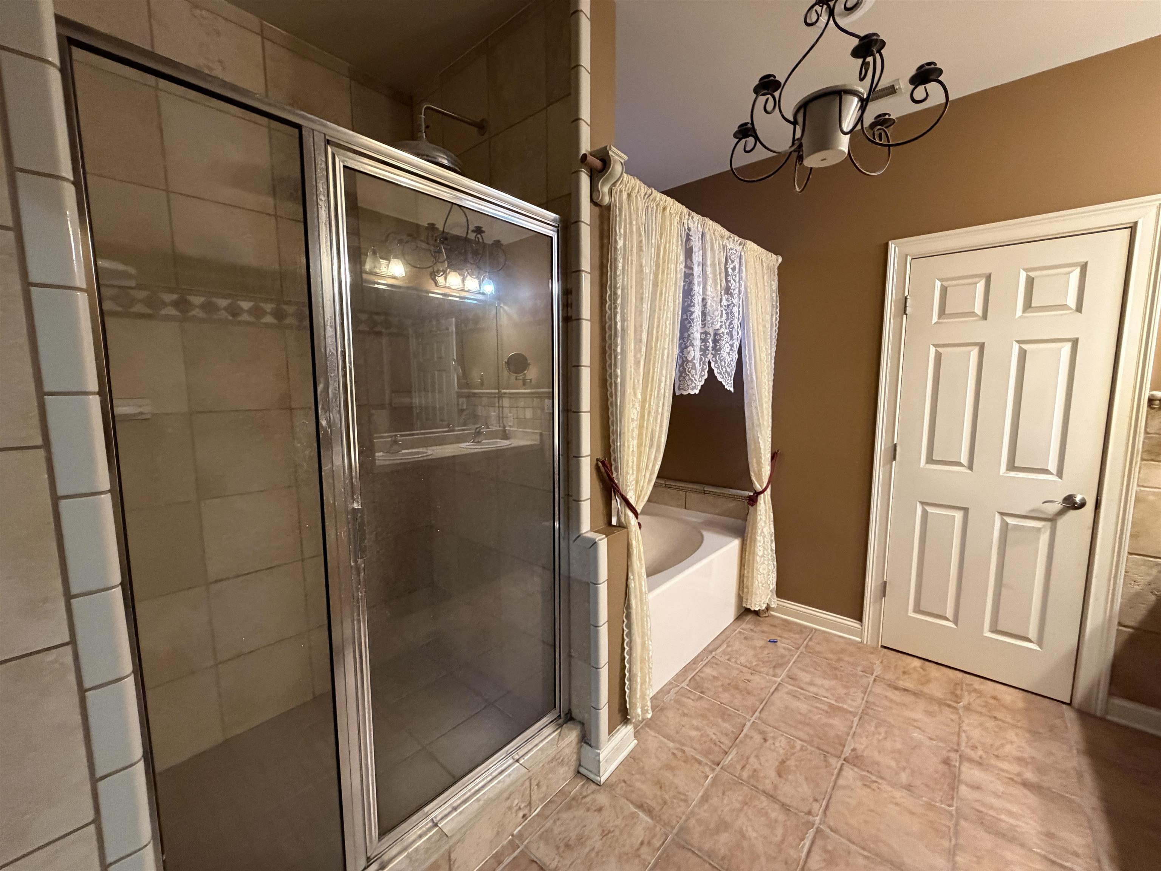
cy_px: 436
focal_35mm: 14
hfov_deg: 102.1
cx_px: 580
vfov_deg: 85.7
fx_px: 470
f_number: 2.2
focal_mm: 2.22
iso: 640
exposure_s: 1/60
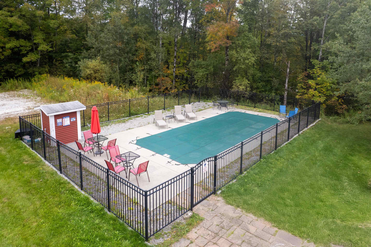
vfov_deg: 57.2
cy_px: 124
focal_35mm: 22
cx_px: 186
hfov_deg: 78.6
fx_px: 227
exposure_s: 1/40
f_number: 2.8
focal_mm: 8.38
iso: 120
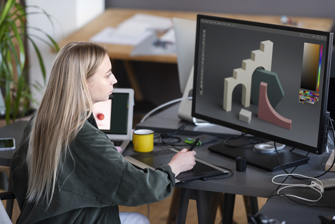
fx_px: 791
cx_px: 168
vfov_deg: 16.1
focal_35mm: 85
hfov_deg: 23.9
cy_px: 112
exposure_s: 1/200
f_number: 2.5
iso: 500
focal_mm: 85
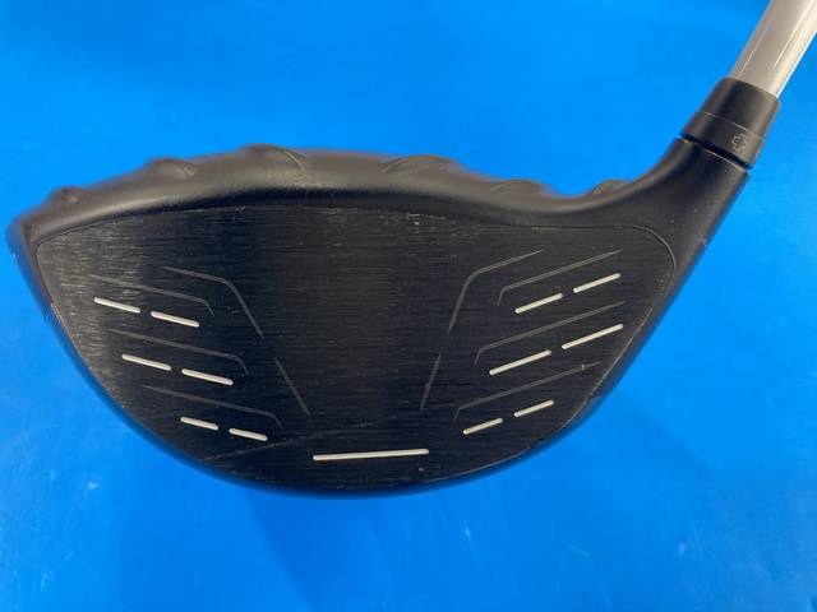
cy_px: 306
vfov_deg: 49.7
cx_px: 408
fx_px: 661
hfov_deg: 63.4
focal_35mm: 28
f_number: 1.8
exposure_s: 1/50
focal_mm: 3.99
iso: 160
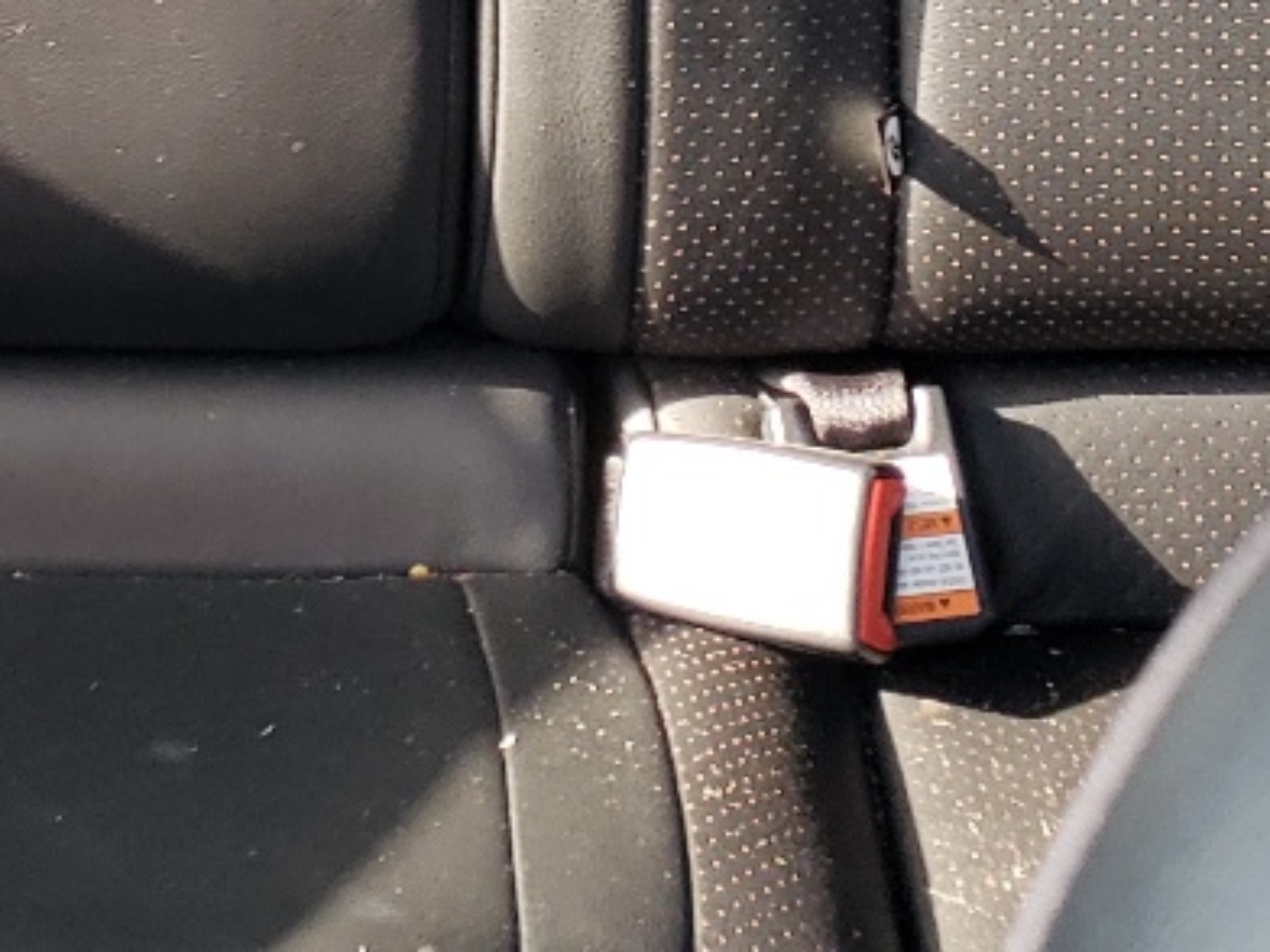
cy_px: -939
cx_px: -16
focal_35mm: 106
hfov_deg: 18.1
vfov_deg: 12.4
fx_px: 3889
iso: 55
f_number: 1.5
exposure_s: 1/60.2
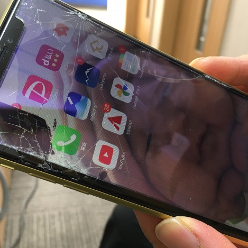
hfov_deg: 46.9
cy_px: 123
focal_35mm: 35
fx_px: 284
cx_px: 98
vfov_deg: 47.2
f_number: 2.2
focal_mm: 4.15
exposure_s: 1/30
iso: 125
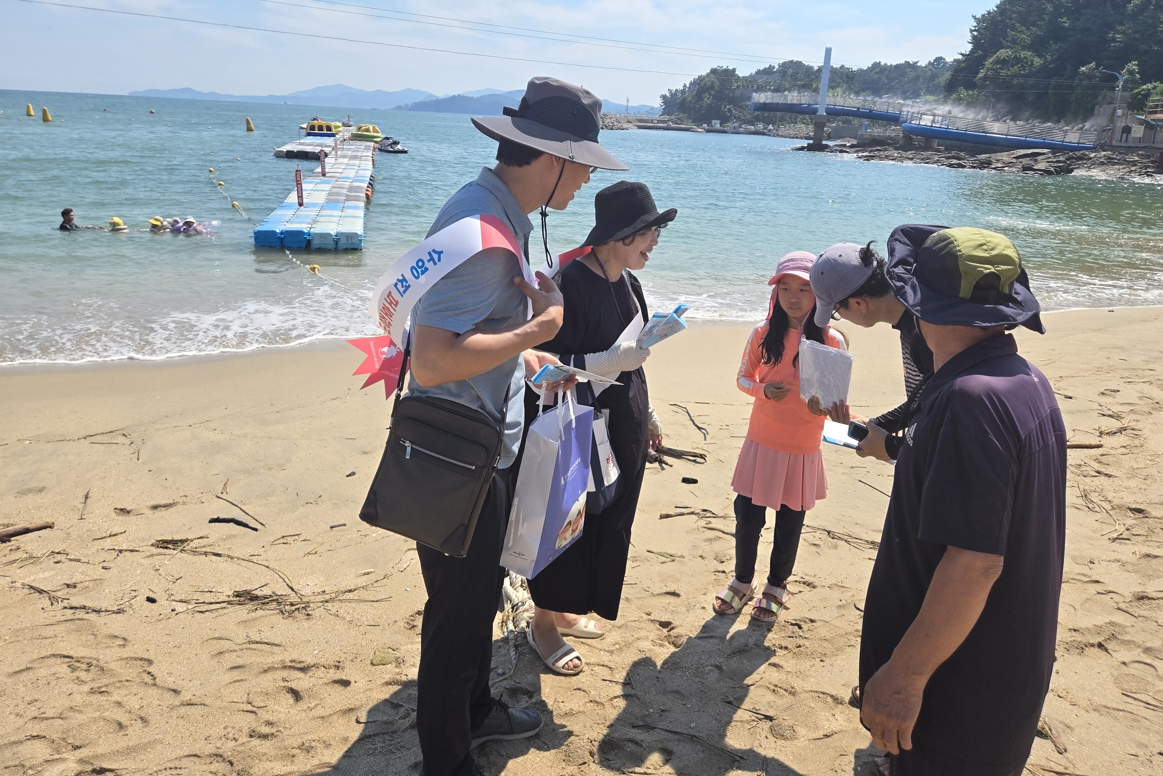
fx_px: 808
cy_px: 332
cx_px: 592
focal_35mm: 25
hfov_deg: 71.5
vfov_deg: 51.1
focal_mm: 5.4
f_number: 1.8
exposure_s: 1/2921
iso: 32
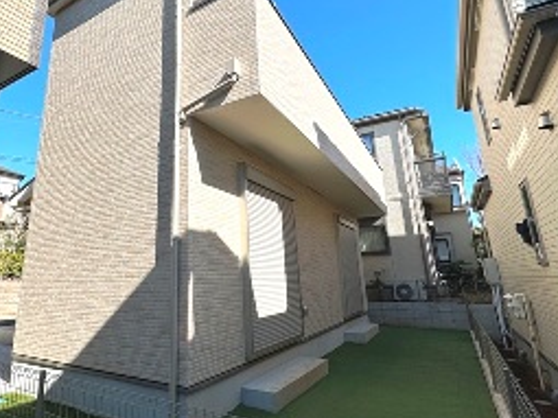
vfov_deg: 60.9
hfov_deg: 75.1
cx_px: 210
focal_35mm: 22
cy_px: 184
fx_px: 354
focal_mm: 2.22
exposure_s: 1/1825
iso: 50
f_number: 2.2
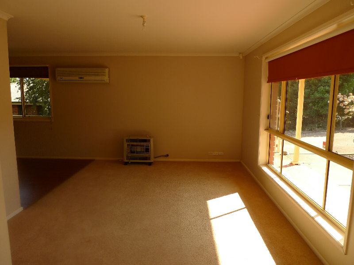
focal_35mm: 24
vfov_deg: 56.8
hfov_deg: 71.6
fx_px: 245
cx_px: 177
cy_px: 132
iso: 80
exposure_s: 1/200
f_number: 2.8
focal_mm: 5.1
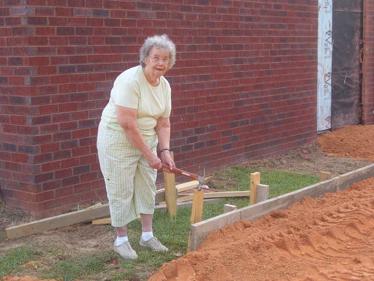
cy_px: 140
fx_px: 670
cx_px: 187
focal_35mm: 62
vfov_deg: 23.7
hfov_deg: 31.2
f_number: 3.5
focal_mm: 10.2
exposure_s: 1/60
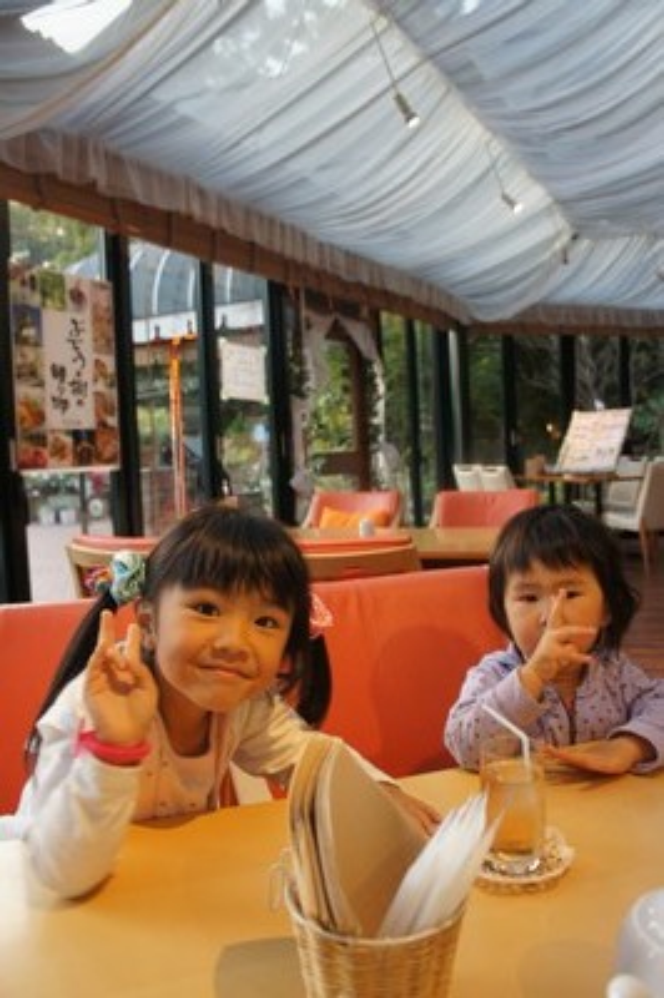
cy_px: 499
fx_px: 748
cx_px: 332
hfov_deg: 47.9
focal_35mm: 27
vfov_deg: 67.4
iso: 200
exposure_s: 1/30
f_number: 4
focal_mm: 18
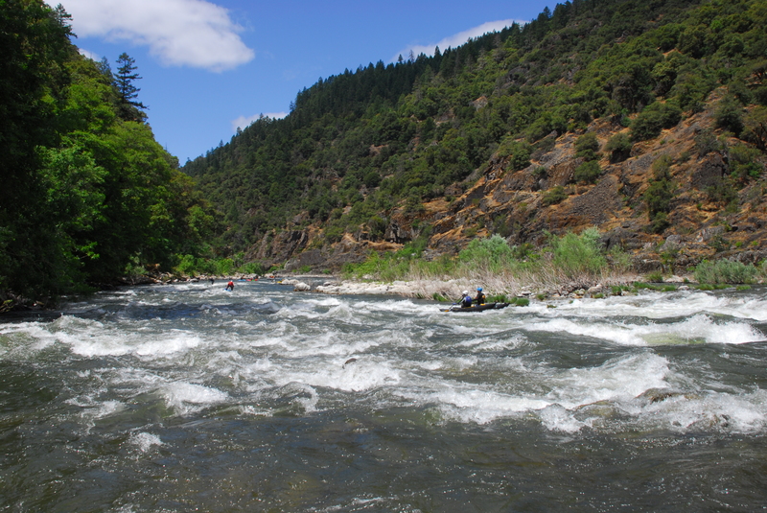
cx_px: 384
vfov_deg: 40.0
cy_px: 256
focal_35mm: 33
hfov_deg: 57.2
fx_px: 704
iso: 200
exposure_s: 1/400
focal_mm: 22
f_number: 8
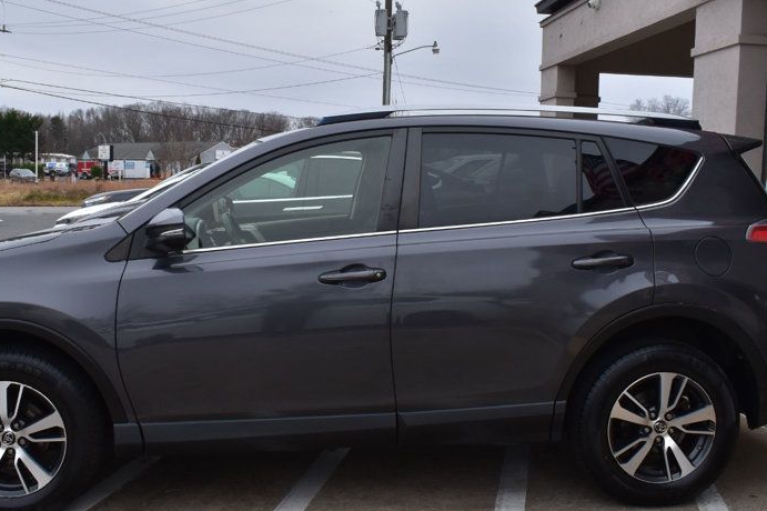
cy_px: 253
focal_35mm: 40
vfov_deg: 33.4
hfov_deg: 48.4
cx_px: 344
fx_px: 852
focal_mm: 18
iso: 400
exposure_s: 1/250
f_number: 10
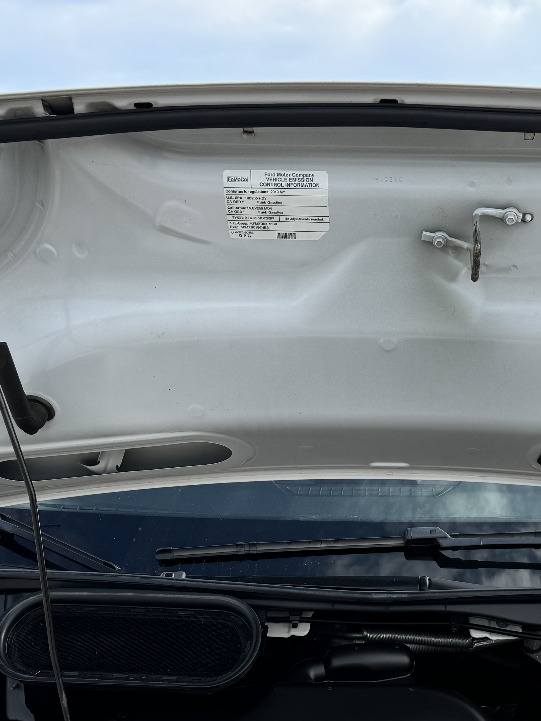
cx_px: 409
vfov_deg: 35.3
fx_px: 1105
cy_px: 548
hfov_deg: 27.1
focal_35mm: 53
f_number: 1.78
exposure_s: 1/1869
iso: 80
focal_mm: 6.76
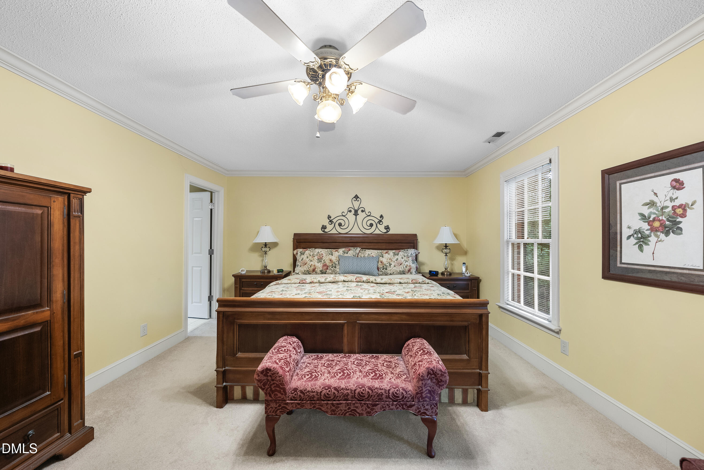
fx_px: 235
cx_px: 352
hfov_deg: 112.6
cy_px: 235
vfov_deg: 90.1
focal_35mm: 12
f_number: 7.1
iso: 800
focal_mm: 12
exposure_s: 1/2.5
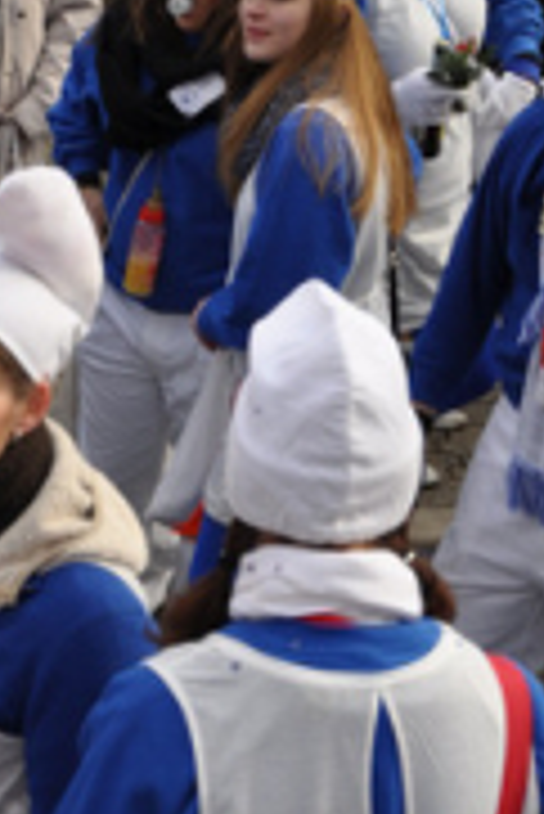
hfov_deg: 9.9
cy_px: 522
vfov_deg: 14.7
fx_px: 3144
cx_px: 85
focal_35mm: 139
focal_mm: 42
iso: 200
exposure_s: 1/200
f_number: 9
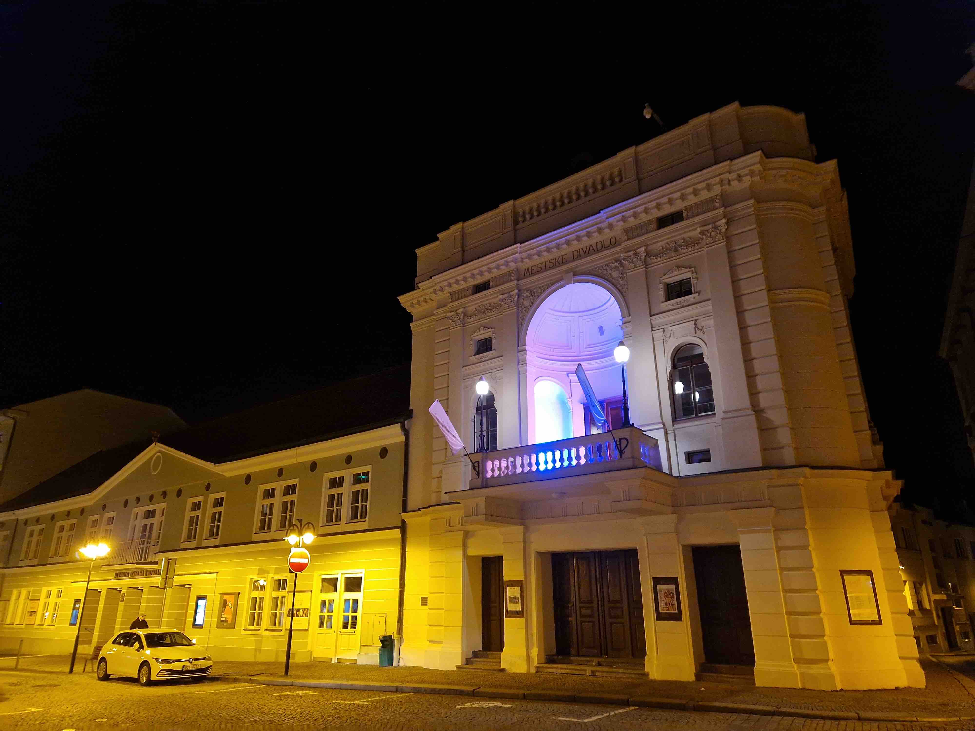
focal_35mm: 23
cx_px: 488
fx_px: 648
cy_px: 366
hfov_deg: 73.9
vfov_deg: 58.9
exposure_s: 1/33
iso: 640
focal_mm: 5.4
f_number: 1.8
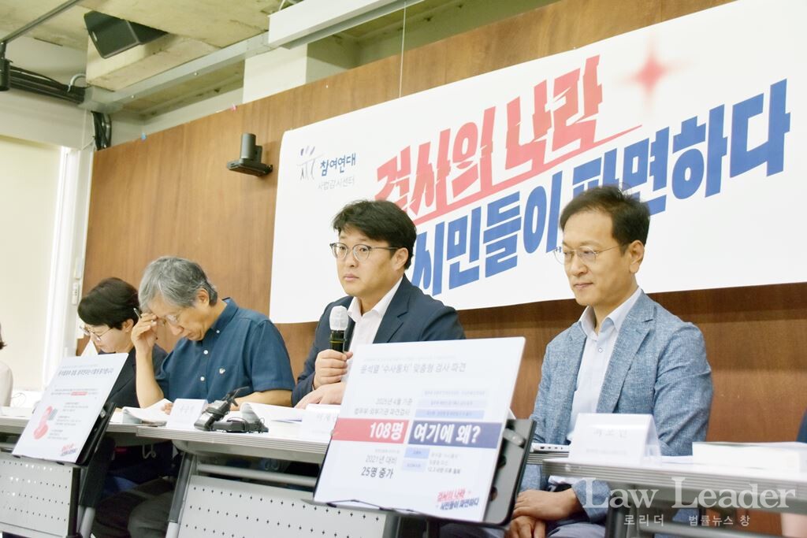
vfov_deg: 28.1
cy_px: 269
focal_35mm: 48
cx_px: 404
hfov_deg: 41.1
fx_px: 1076
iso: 500
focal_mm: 32
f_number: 4.2
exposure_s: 1/200
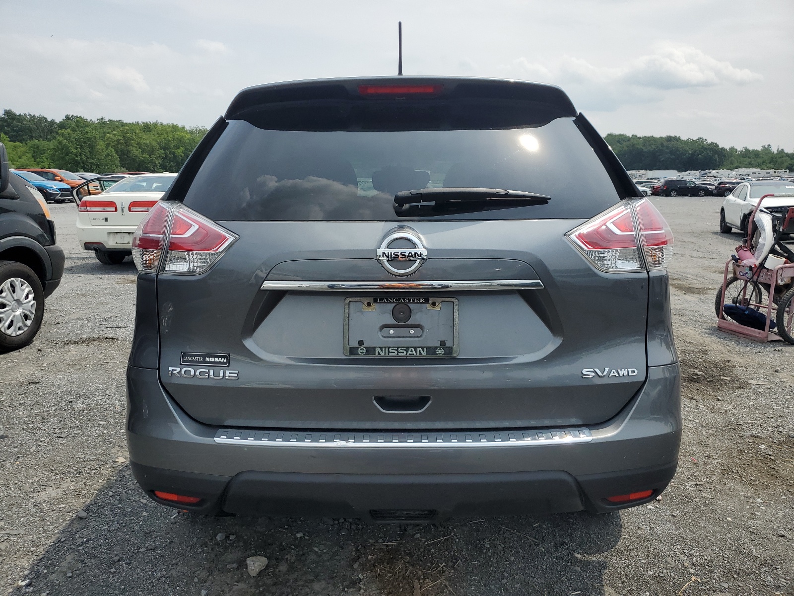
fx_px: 596
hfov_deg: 67.3
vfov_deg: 53.1
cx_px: 397
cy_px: 298
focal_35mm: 26
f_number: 1.5
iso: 50
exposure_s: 1/3333
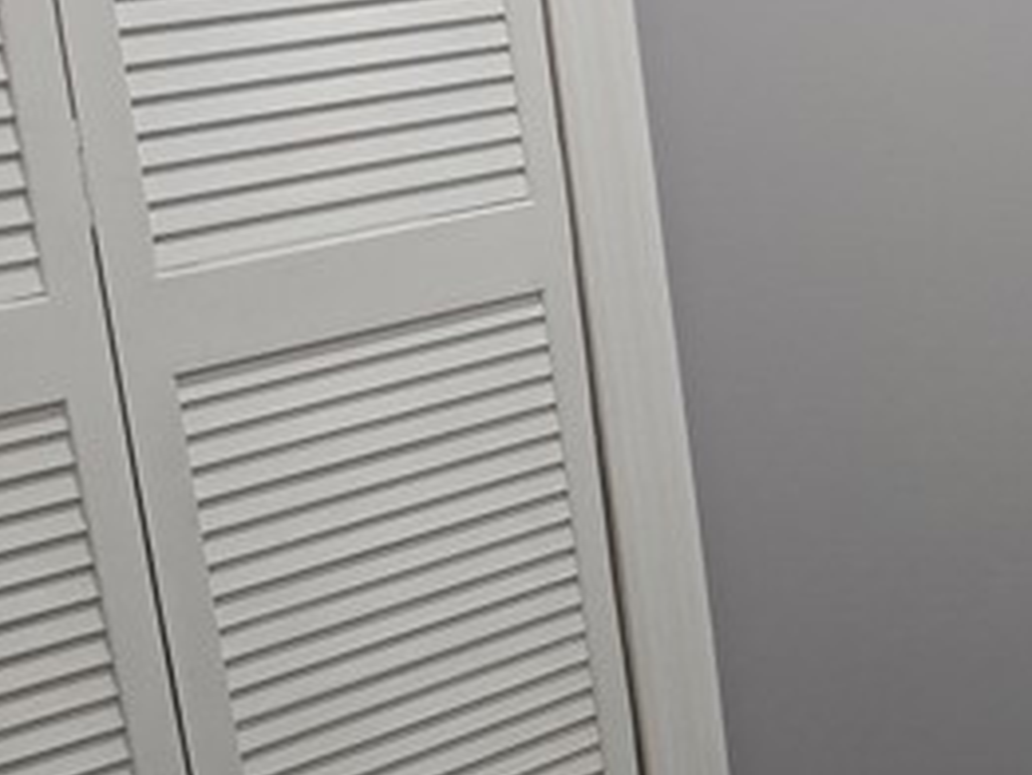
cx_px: 1874
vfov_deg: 26.1
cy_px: -103
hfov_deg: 22.0
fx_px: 1521
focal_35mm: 51
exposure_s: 1/60
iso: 125
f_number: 2.2
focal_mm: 2.2
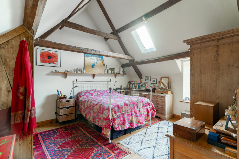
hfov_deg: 93.3
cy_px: 80
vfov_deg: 70.5
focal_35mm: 17
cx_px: 120
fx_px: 113
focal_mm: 17
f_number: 8
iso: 400
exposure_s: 1/1.67
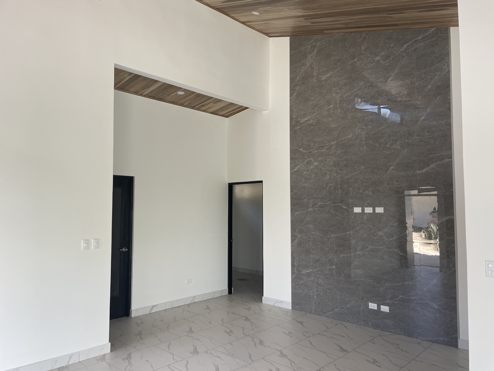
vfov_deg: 53.1
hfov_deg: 67.3
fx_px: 371
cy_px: 186
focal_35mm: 26
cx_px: 247
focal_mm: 4.2
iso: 64
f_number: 1.6
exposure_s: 1/121
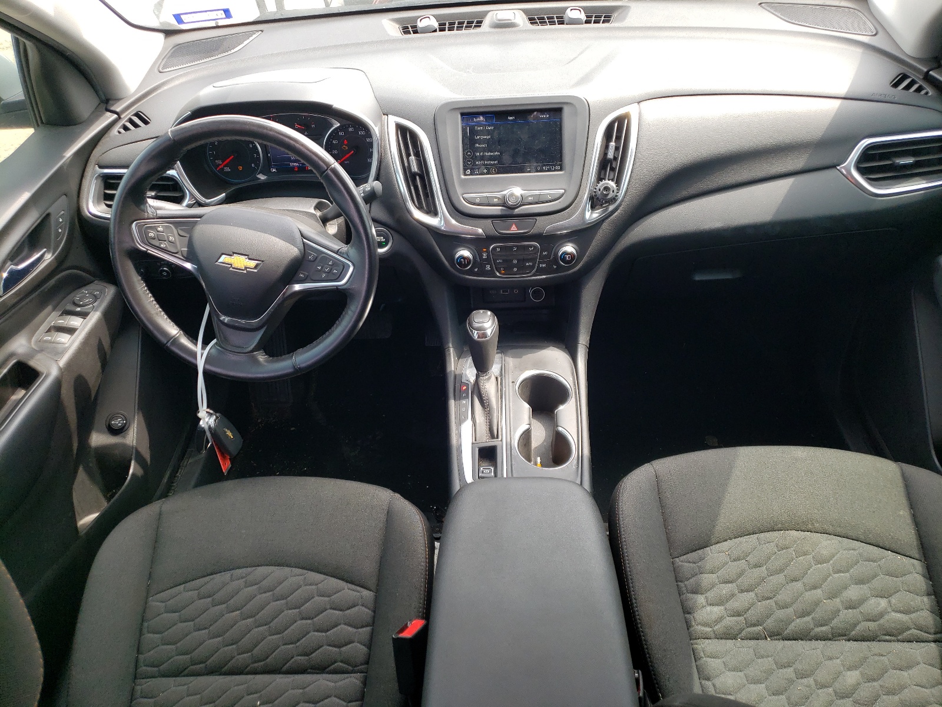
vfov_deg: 53.1
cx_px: 471
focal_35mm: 26
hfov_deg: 67.3
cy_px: 354
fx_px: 708
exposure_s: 1/217
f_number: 1.5
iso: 50
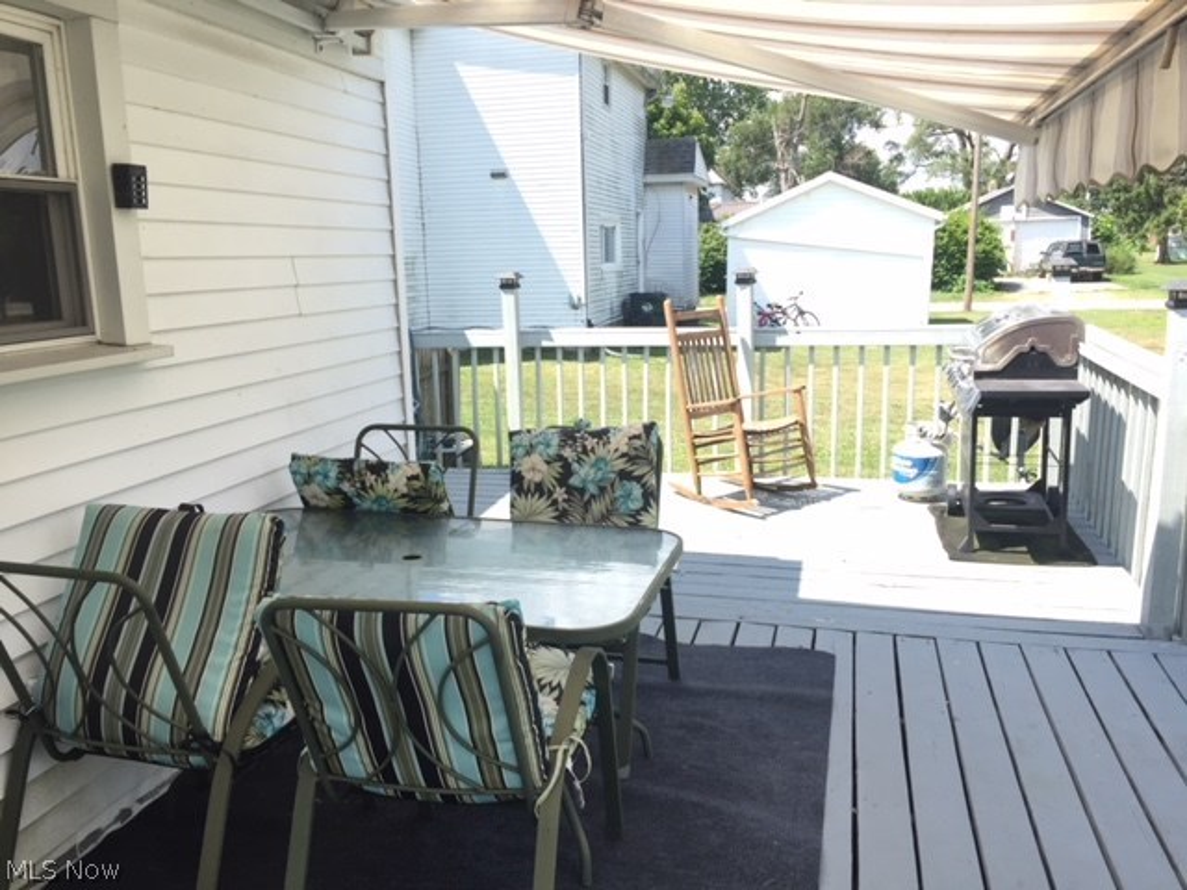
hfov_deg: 61.7
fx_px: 994
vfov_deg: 48.2
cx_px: 594
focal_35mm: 29
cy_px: 445
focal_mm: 4.15
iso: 32
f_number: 2.2
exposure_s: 1/444
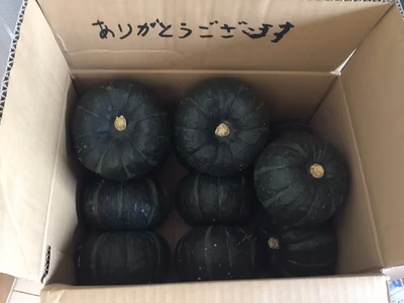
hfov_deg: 58.4
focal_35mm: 31
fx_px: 362
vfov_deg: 45.4
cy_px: 152
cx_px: 202
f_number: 2.4
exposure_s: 1/15
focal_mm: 3.3
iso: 500
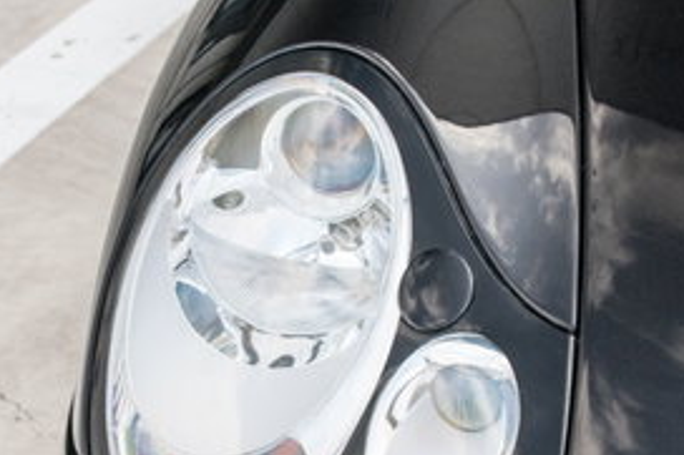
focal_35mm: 144
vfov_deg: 9.5
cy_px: 239
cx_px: 297
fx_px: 2734
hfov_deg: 14.3
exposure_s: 1/200
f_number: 7.1
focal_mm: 34
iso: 400
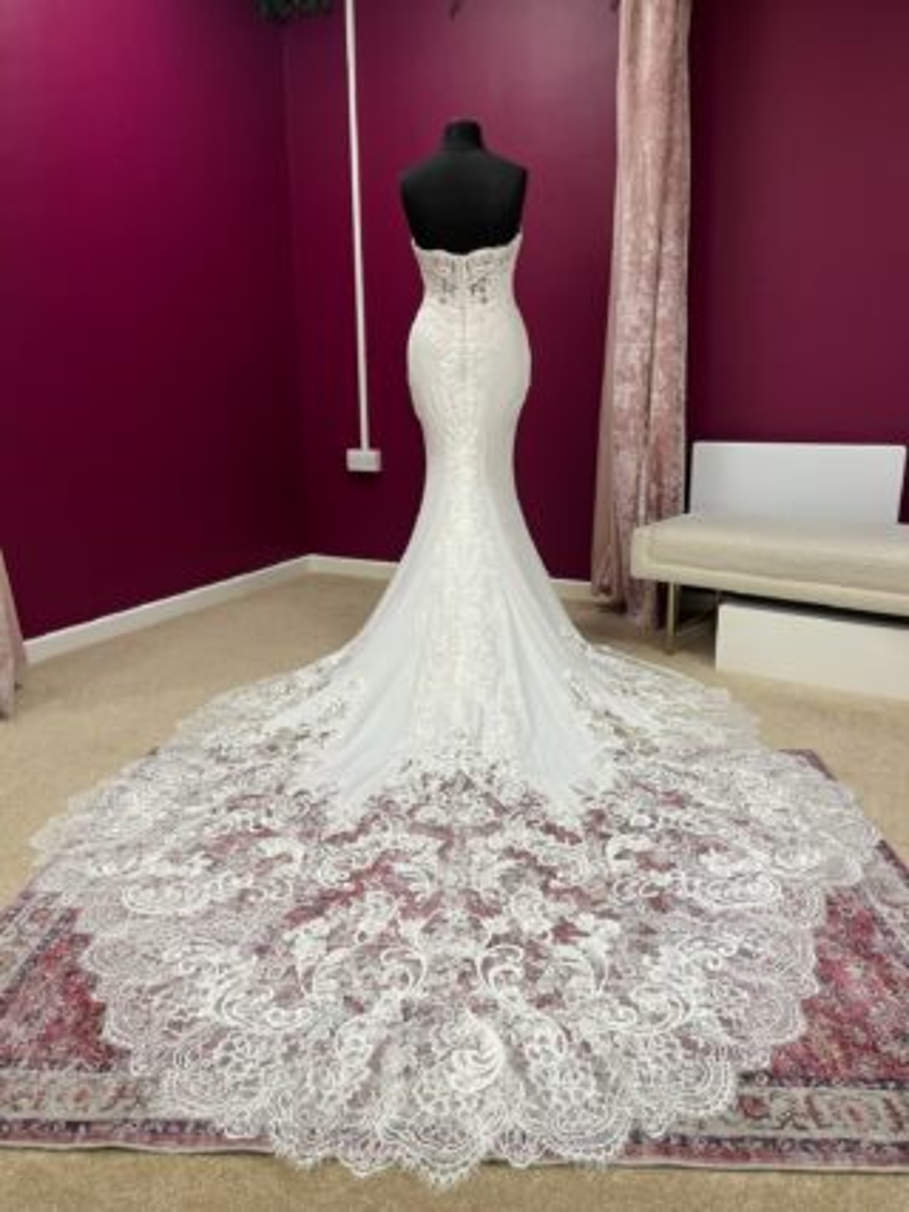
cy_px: 606
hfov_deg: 53.0
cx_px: 454
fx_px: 911
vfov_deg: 67.3
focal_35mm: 26
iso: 100
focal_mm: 5.1
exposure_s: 1/100
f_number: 1.6
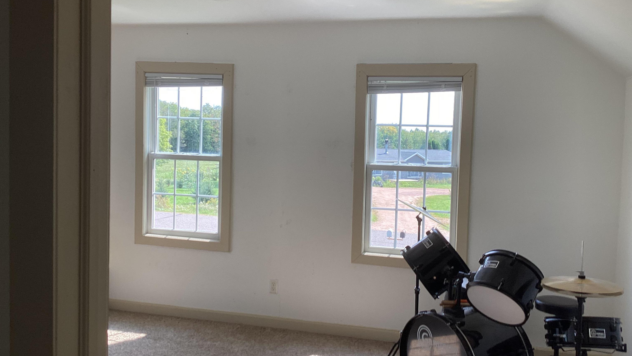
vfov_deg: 34.6
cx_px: 317
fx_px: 570
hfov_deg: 58.0
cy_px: 180
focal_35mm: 34
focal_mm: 3.3
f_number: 2.4
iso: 25
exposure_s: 1/100
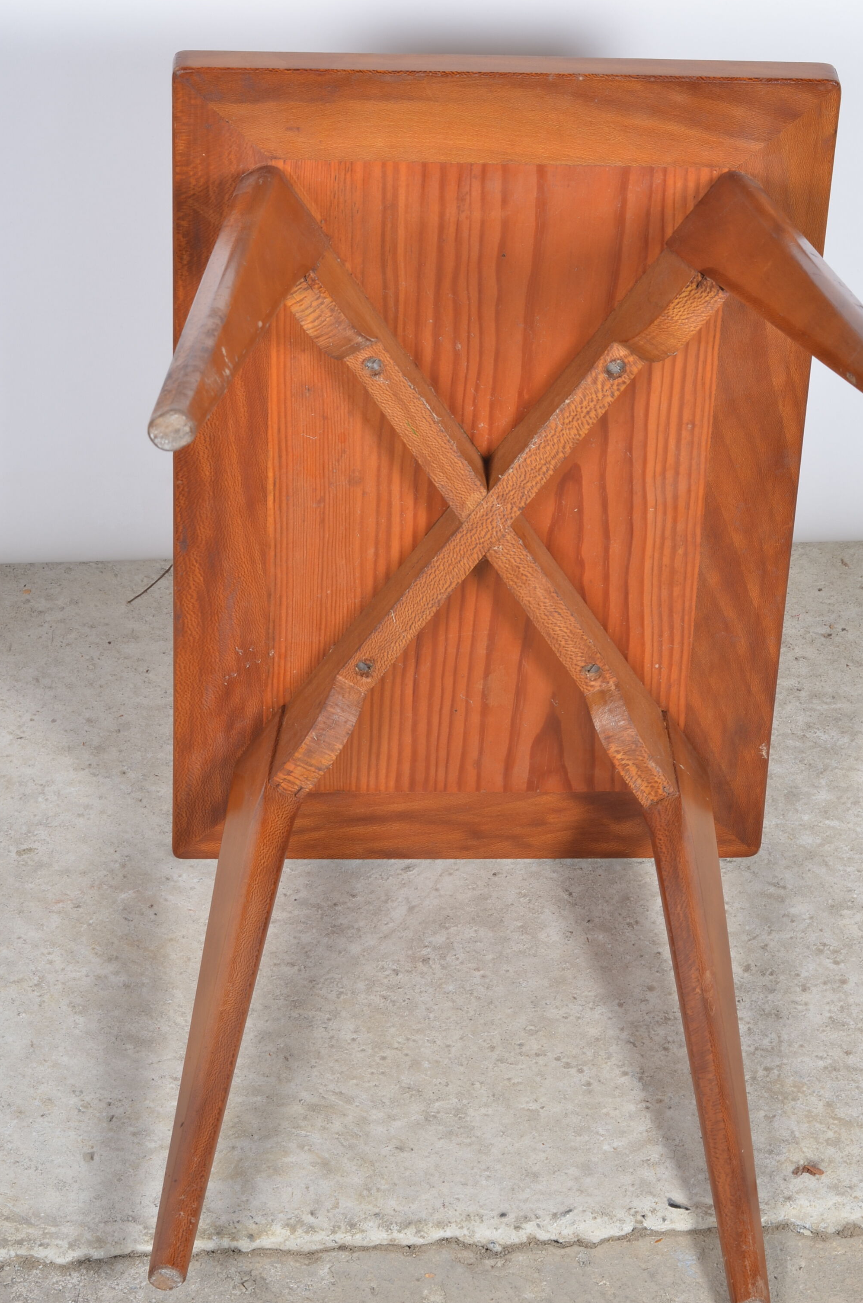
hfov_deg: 14.8
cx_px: 483
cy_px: 634
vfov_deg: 22.2
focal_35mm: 92
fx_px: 3322
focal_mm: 50
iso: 100
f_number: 11
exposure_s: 1/125
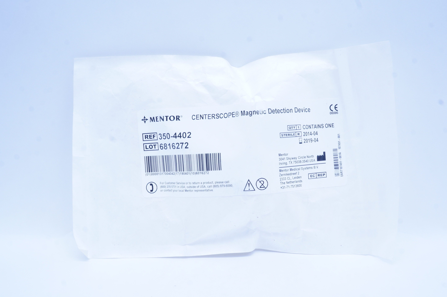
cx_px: 234
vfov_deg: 42.2
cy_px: 157
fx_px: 385
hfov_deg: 60.3
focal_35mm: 31
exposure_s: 1/10
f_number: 16
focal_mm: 18
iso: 400
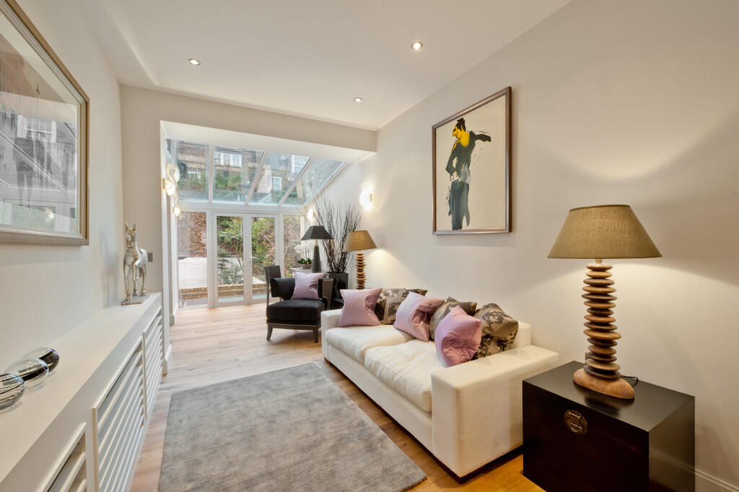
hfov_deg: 100.4
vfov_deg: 77.2
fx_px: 308
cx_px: 370
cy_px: 246
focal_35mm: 15
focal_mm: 15
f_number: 13
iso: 200
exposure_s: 1/2.5
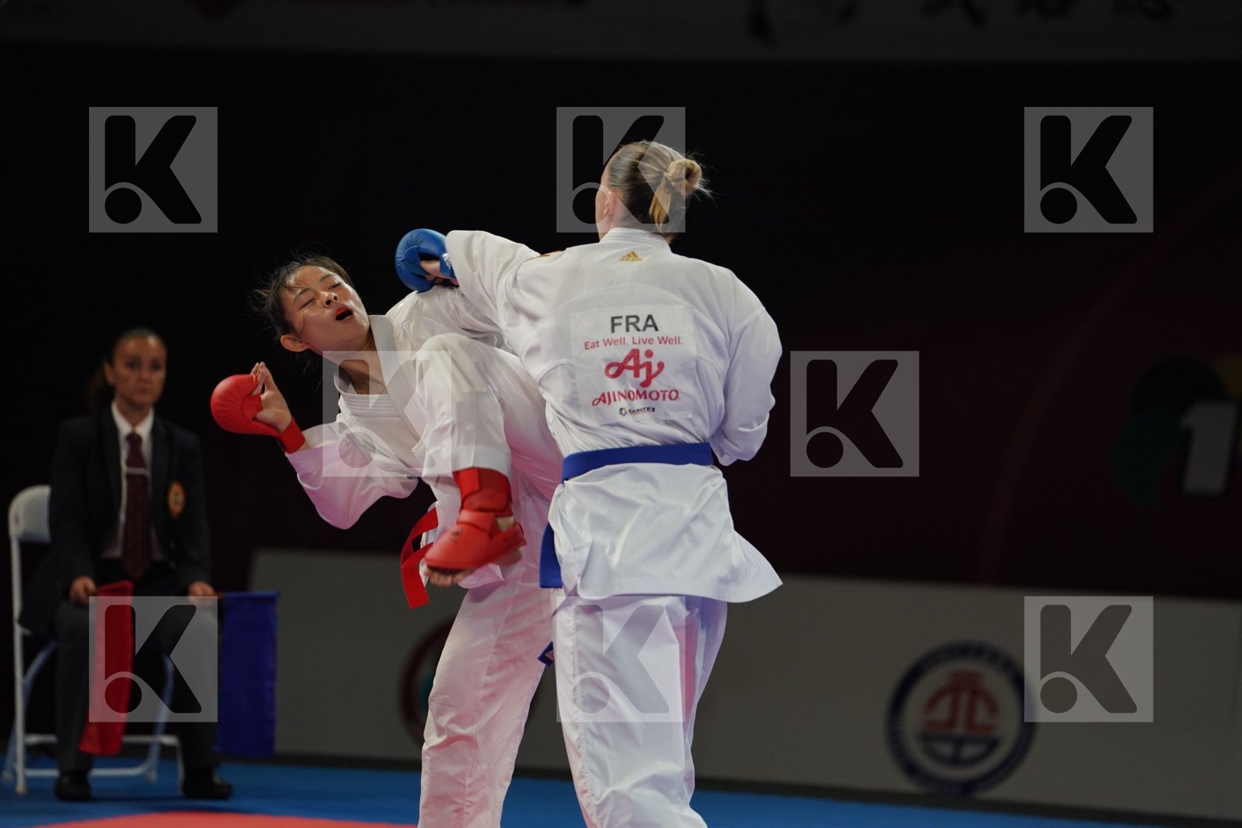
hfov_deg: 10.3
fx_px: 6899
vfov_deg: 6.9
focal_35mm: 200
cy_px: 414
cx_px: 621
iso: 1250
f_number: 2.8
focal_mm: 200
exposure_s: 1/1000
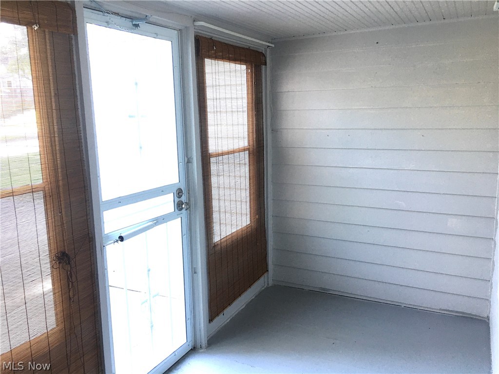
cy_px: 187
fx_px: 418
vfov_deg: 48.2
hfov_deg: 61.7
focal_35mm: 29
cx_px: 250
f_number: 2.2
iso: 40
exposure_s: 1/15
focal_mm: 4.15
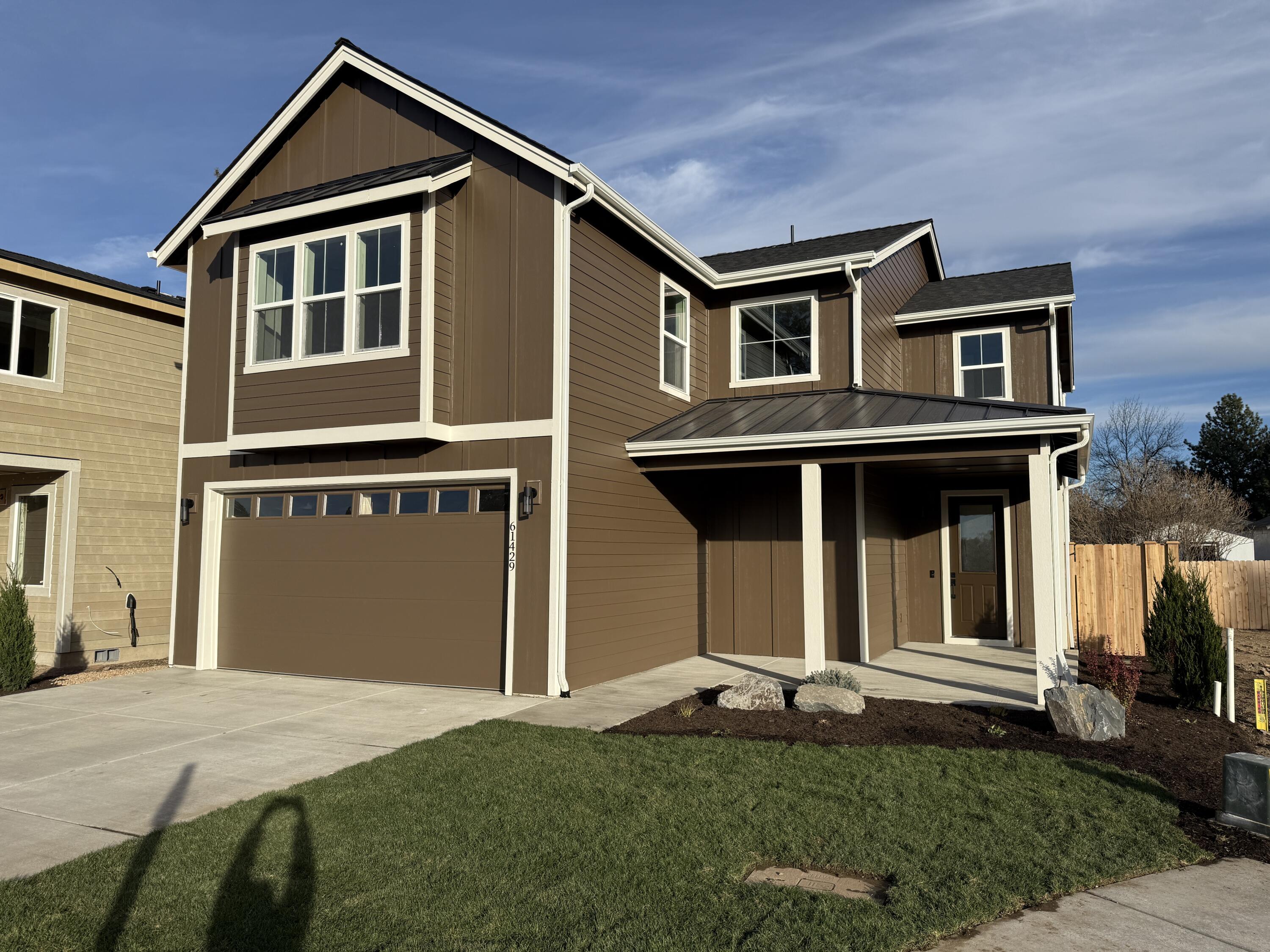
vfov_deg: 56.8
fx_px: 881
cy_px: 476
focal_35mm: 24
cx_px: 635
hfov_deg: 71.6
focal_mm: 6.76
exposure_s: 1/5319
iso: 80
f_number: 1.78
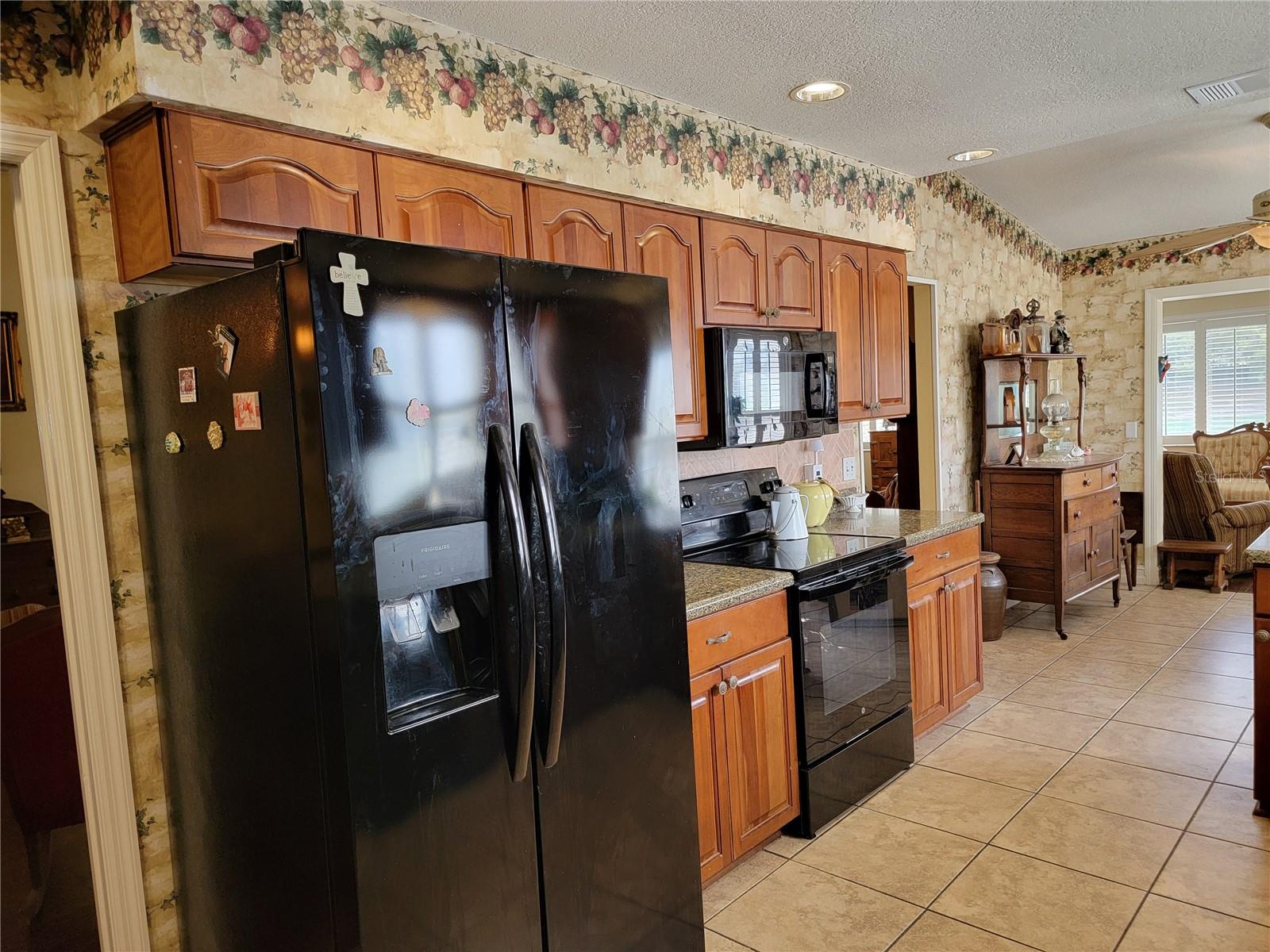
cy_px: 476
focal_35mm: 24
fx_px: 881
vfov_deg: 56.8
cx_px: 635
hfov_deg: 71.6
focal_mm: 6.7
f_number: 1.8
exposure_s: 1/120
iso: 200
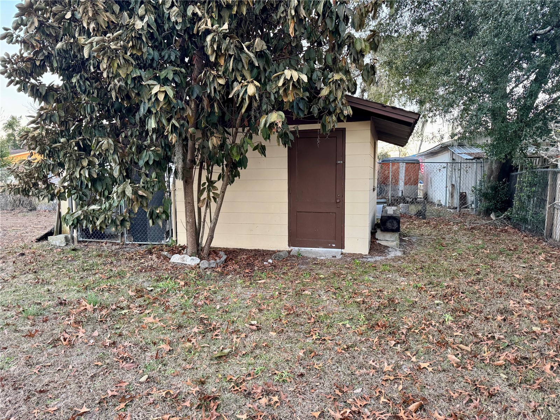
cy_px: 210
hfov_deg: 71.6
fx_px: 388
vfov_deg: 56.8
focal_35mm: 24
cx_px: 280
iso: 320
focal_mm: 6.76
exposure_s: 1/60
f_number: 1.78
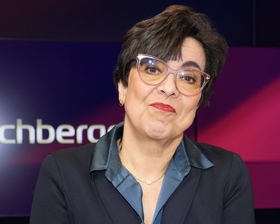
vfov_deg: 28.6
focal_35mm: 53
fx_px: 440
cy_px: 110
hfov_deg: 35.3
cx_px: 156
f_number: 5.6
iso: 2000
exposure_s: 1/125
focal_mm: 43
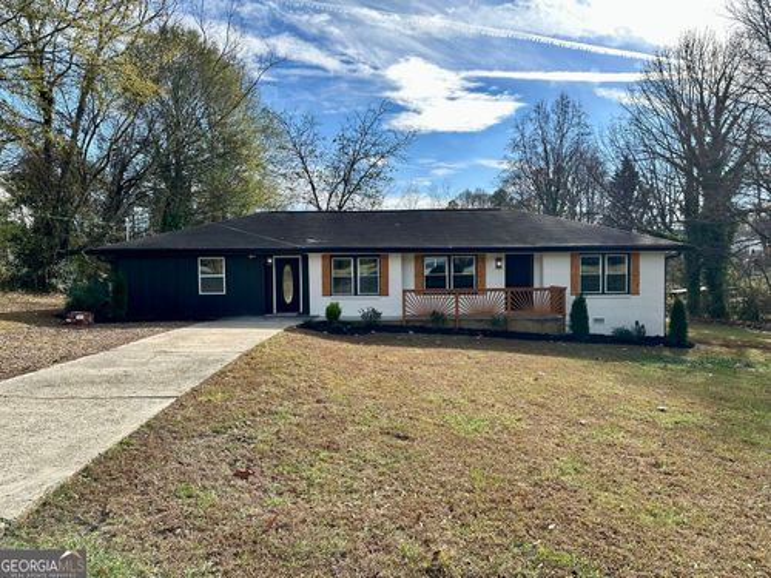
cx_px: 386
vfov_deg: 56.8
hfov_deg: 71.6
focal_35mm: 24
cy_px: 289
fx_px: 535
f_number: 1.78
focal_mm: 6.86
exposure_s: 1/2203
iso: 80
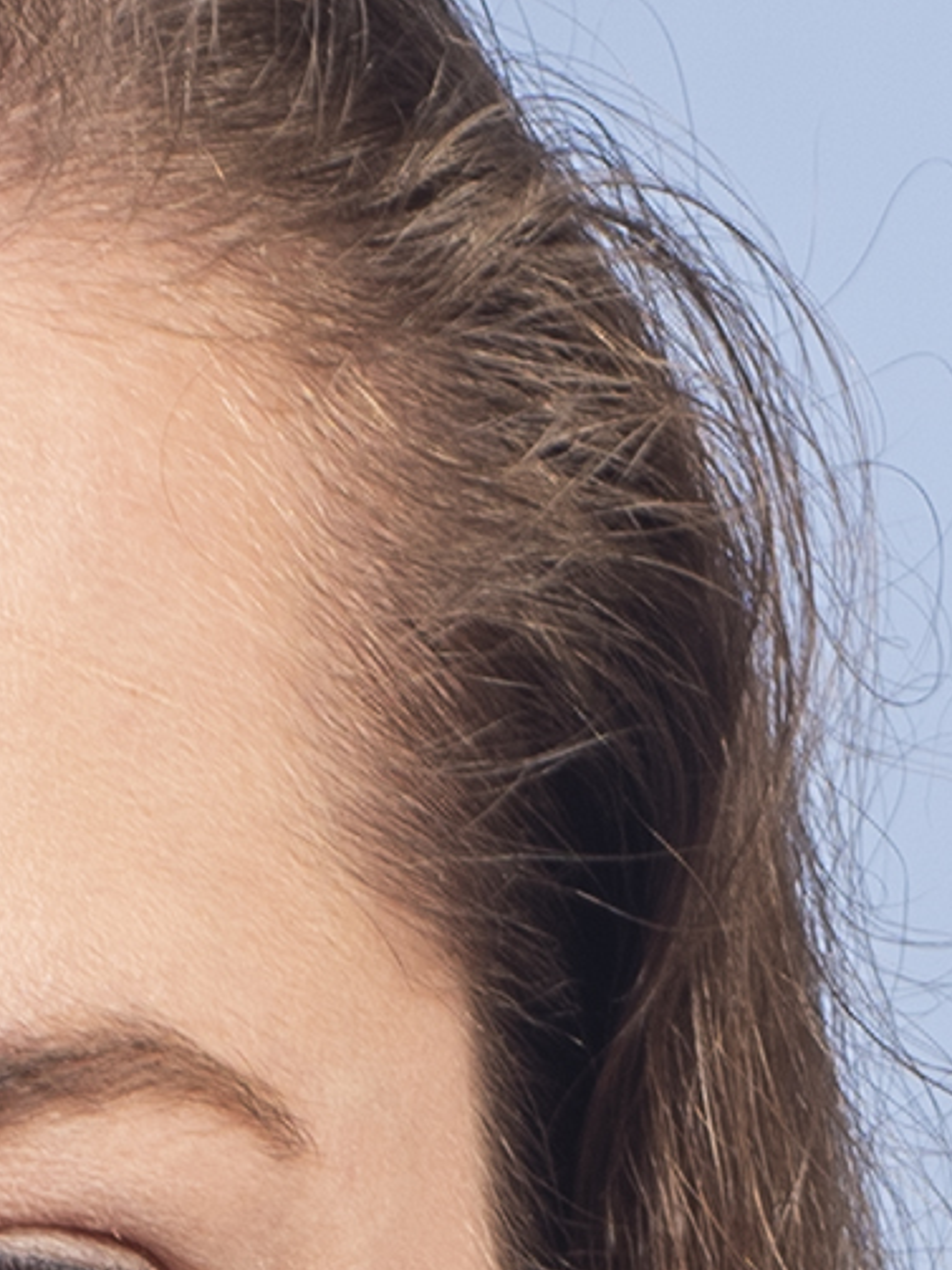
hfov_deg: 3.6
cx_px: -525
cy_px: 2785
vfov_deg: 4.7
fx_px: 15151
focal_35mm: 413
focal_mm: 80
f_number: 8
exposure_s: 1/200
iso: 50
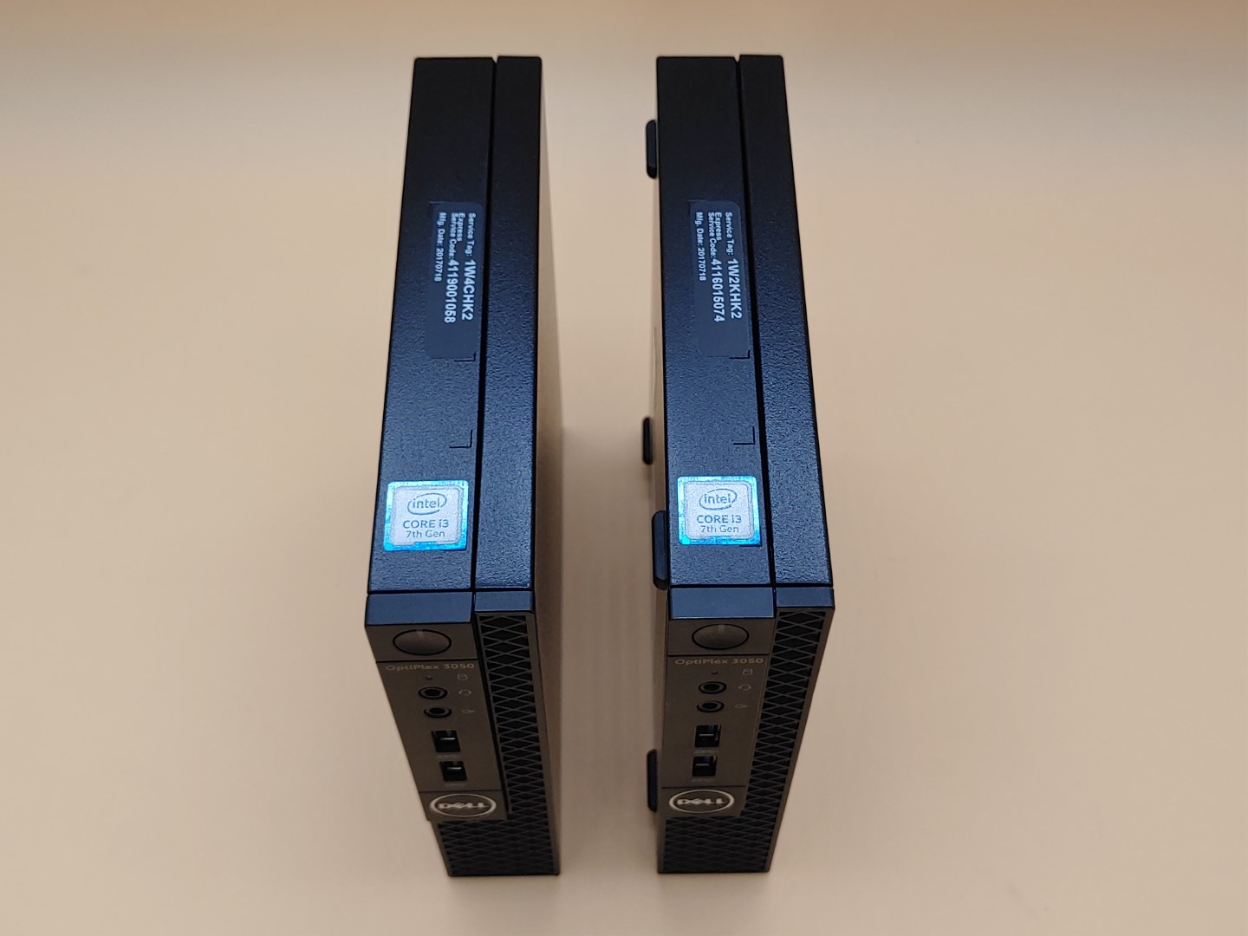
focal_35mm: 39
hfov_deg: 47.9
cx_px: 624
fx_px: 1406
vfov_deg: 36.8
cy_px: 468
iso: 50
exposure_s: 1/120
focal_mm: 4.36
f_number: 1.8
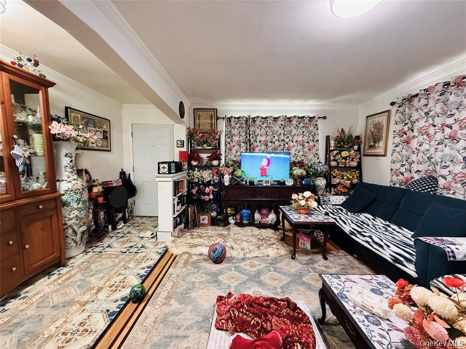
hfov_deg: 102.1
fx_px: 188
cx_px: 233
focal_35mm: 14
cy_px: 174
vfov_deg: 85.7
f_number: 2.2
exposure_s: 1/60
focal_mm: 2.22
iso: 800
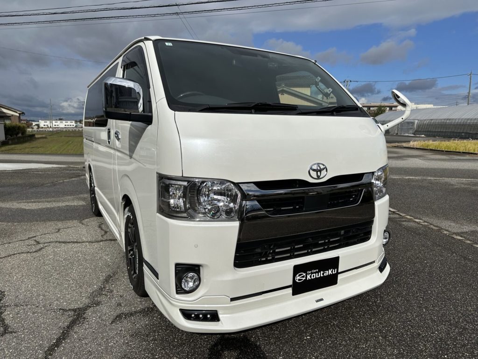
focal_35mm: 24
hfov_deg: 71.6
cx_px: 239
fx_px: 331
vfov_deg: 56.8
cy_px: 180
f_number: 1.78
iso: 80
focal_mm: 6.86
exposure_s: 1/15625
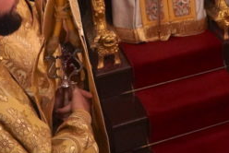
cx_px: 305
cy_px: -135
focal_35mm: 99
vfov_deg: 12.5
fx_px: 630
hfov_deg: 18.9
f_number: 5.6
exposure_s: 1/100
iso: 10000
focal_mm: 24
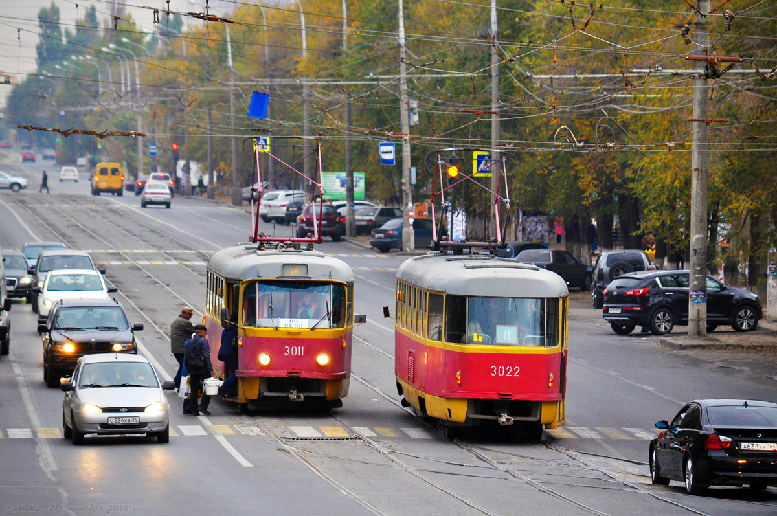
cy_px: 258
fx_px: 6467
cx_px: 388
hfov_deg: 6.9
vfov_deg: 4.6
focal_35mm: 300
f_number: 5.6
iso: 400
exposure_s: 1/250
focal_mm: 200
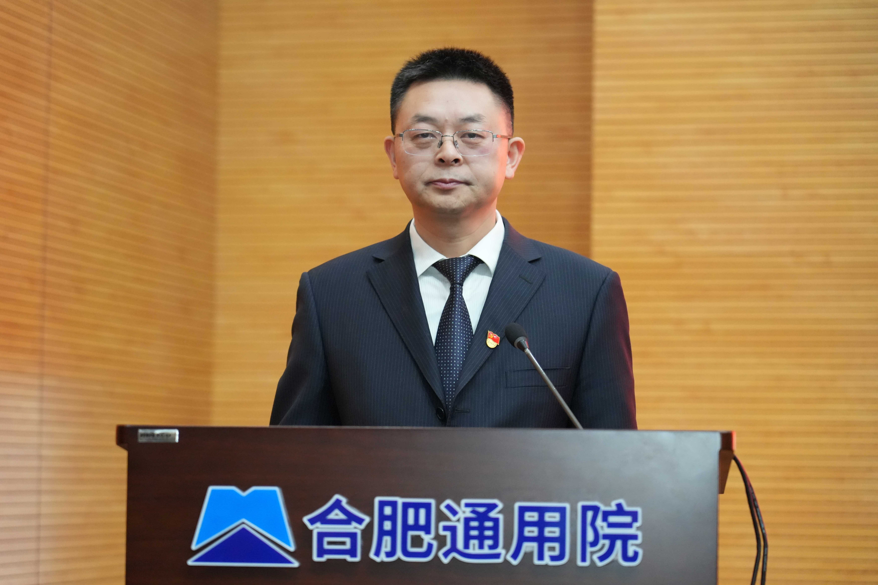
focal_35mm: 105
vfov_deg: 13.0
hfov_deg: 19.5
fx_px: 2561
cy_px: 292
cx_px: 439
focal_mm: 105
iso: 6400
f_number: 4
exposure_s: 1/200
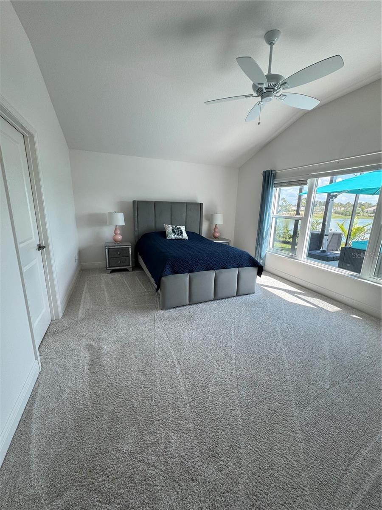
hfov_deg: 85.7
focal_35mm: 14
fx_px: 206
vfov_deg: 102.1
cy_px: 255
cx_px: 191
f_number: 2.2
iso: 80
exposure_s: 1/99
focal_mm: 2.22
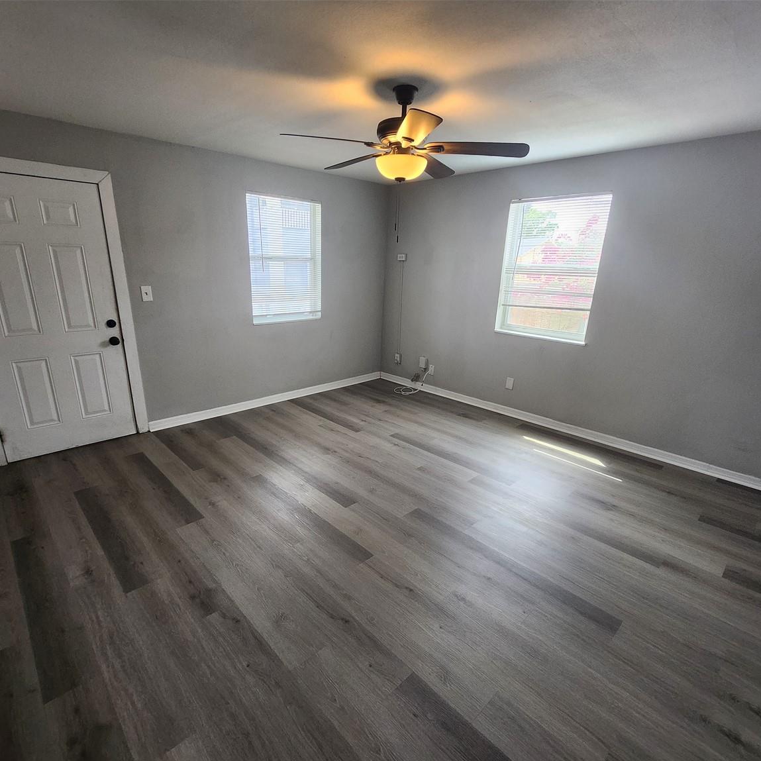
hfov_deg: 87.4
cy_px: 397
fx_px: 398
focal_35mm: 16
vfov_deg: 87.4
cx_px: 371
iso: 100
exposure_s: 1/60
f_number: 2.2
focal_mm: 1.74
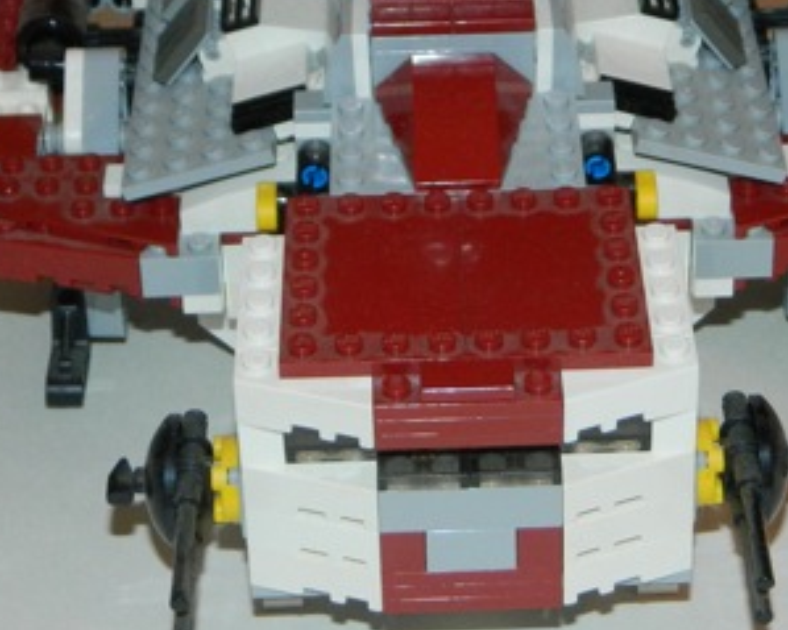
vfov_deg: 14.2
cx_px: 466
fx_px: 2495
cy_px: 18
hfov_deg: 17.9
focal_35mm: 107
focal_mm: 7.3
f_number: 3.5
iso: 200
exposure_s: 1/40
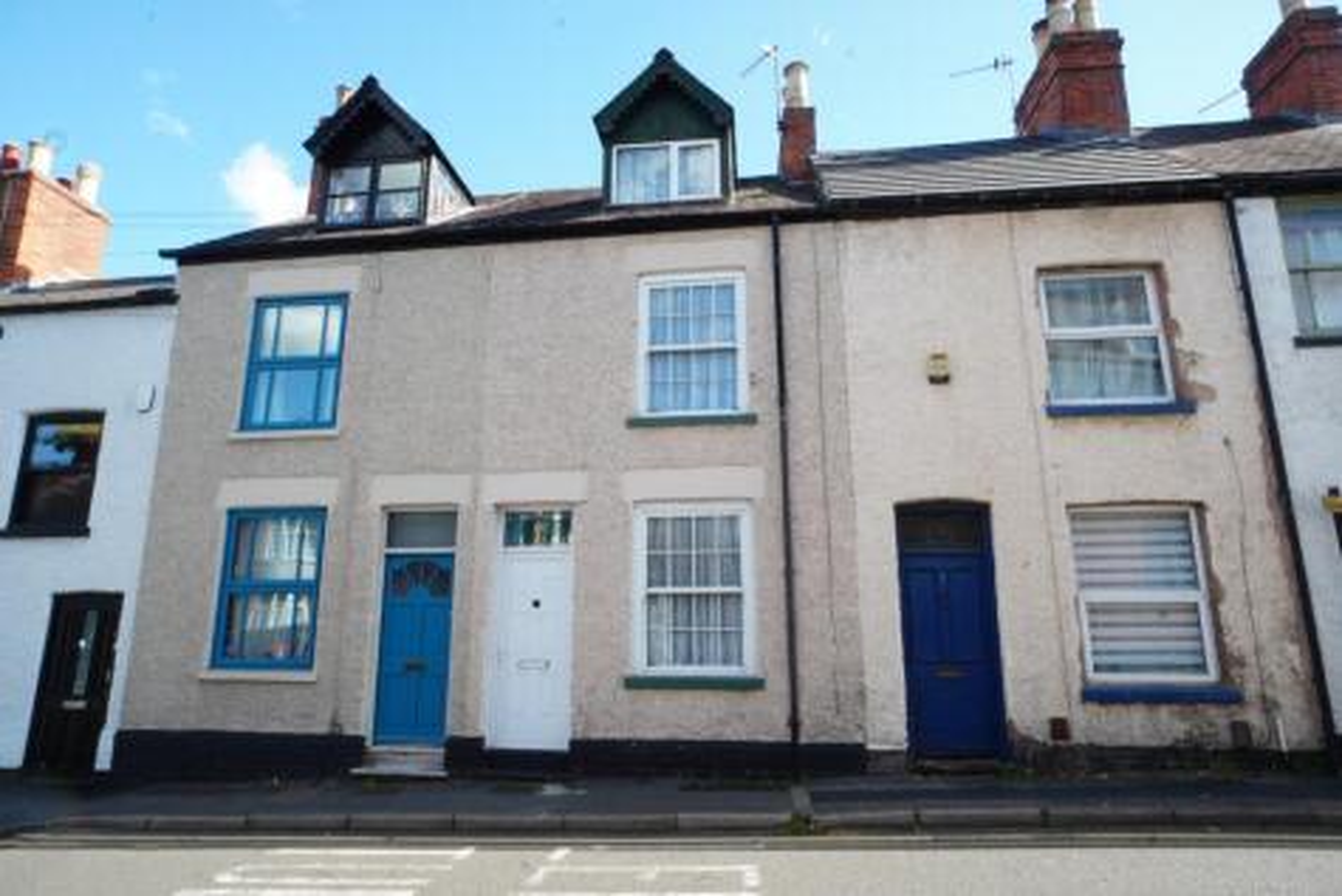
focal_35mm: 20
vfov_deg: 63.3
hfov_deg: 85.4
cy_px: 448
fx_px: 727
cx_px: 671
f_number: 22
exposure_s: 1/30
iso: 400
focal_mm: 13
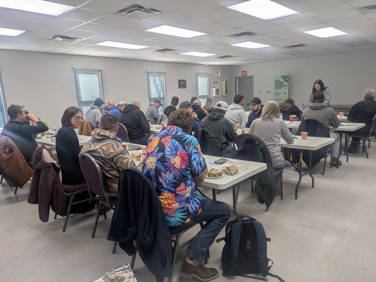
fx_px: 272
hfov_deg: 69.4
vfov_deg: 54.9
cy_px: 141
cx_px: 188
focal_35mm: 25
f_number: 1.89
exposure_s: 1/120
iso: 66
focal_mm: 5.43
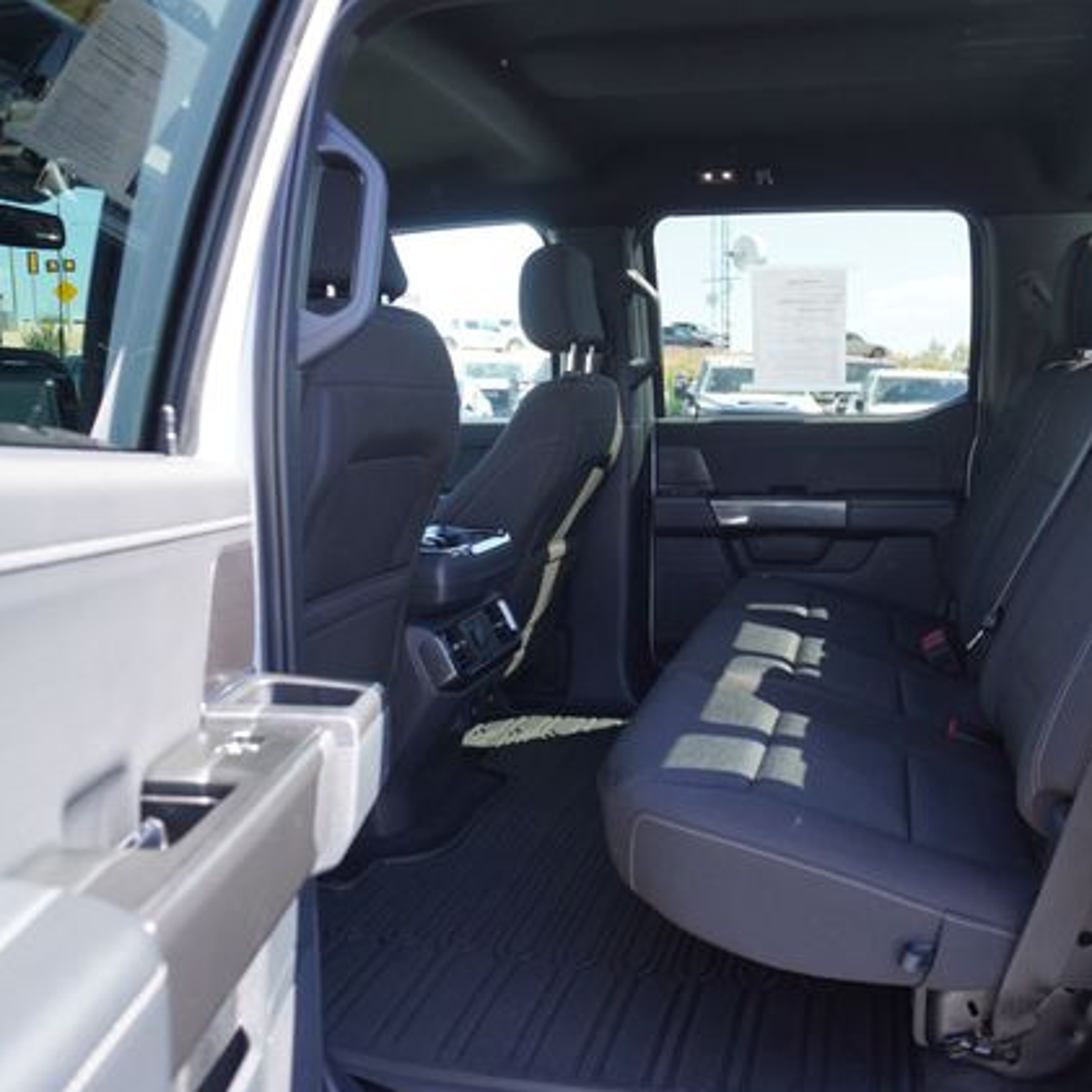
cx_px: 659
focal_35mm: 31
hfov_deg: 52.2
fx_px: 1106
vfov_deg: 52.5
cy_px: 552
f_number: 4.5
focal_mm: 16
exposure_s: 1/80
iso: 100
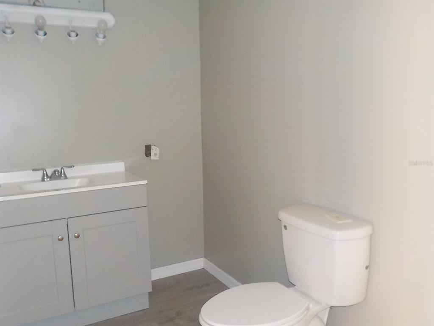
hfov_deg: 60.0
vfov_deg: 46.8
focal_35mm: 30
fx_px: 376
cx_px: 217
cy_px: 163
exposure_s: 1/6
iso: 800
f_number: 3.3
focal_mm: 4.1
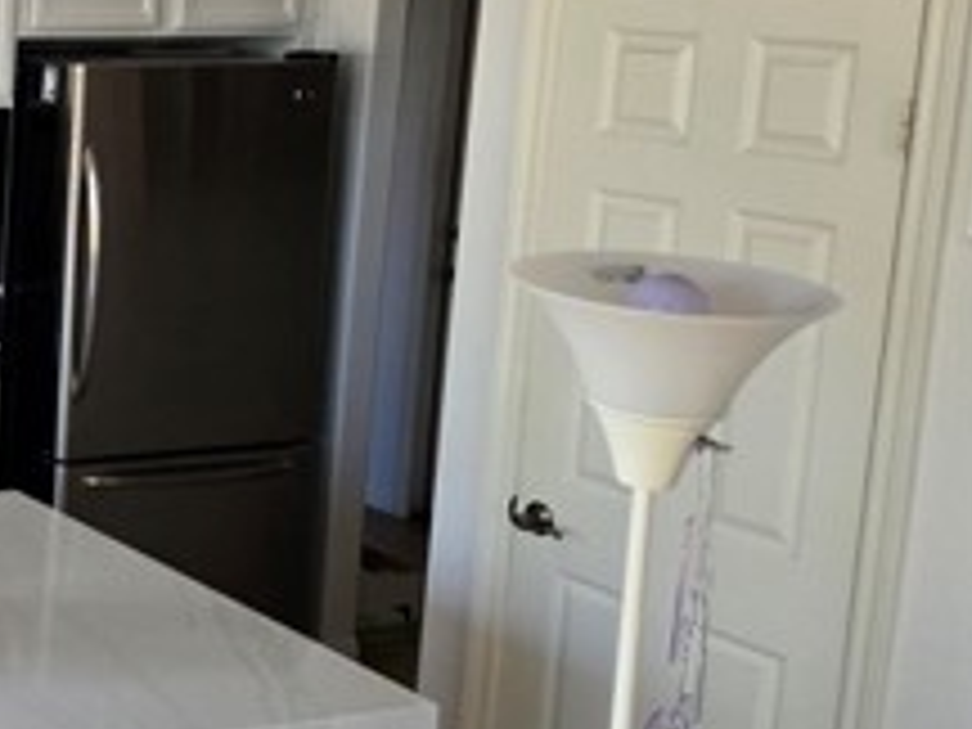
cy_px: 225
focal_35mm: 68
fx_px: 1909
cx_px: -436
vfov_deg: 21.5
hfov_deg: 23.5
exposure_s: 1/180
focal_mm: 5.4
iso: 200
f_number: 1.8
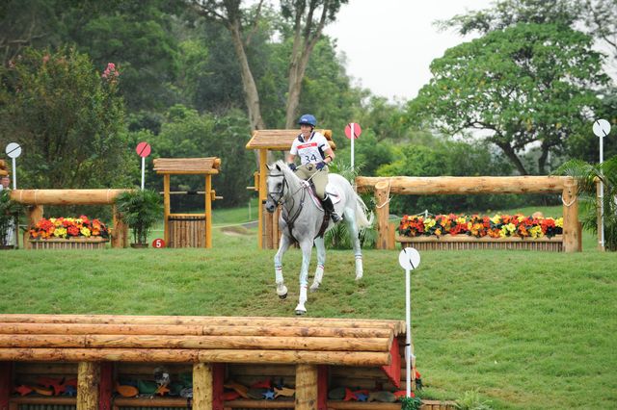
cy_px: 205
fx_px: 3426
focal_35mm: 200
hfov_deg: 10.3
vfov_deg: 6.9
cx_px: 308
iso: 500
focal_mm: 200
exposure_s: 1/500
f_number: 5.6
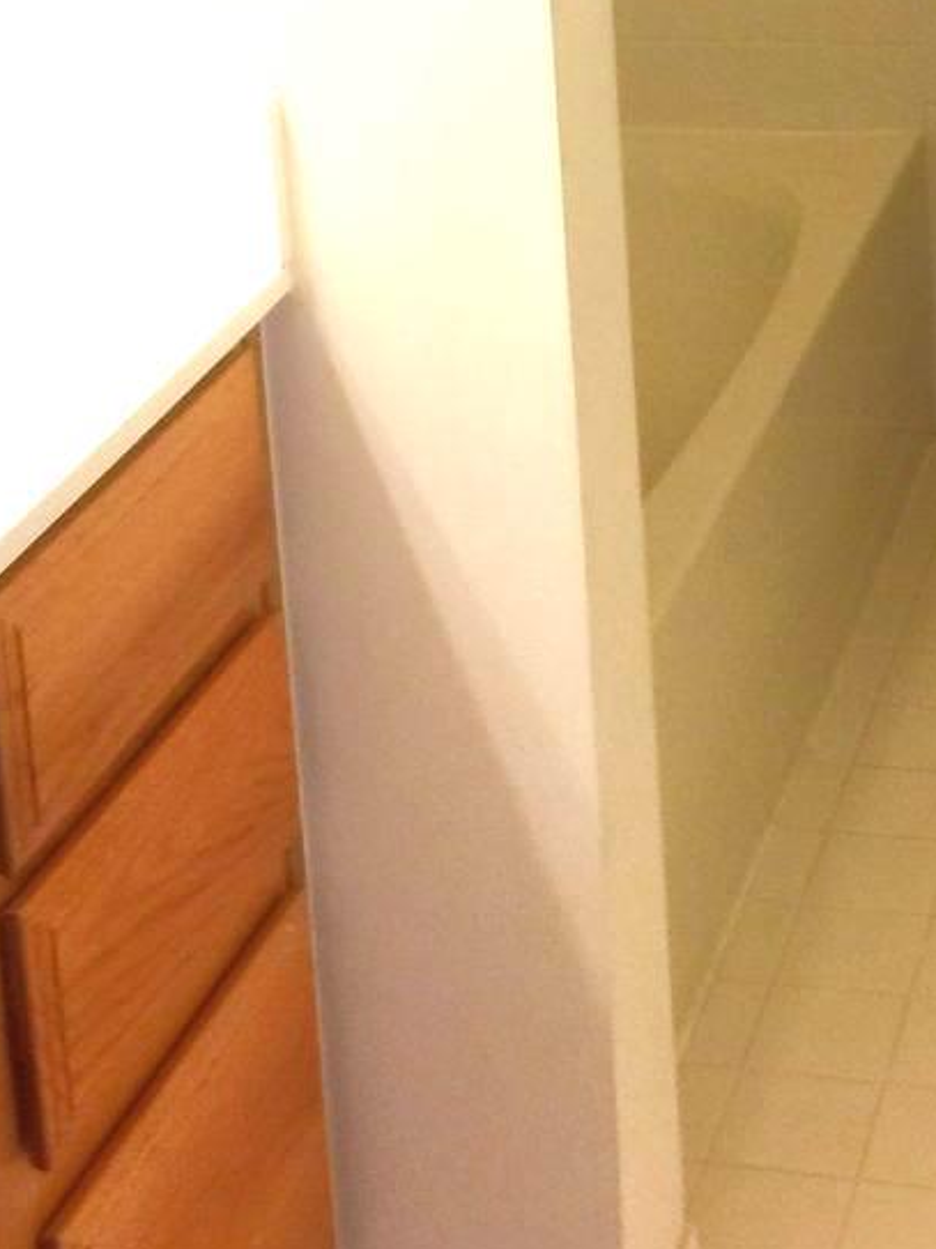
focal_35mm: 82
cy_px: -99
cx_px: 800
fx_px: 2957
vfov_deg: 22.6
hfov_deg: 17.8
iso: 32
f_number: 2.2
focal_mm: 4.15
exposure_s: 1/15
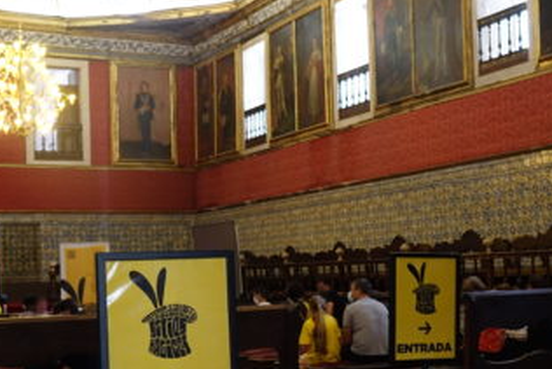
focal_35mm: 66
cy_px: 248
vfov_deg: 20.6
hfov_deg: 30.4
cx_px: 337
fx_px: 1012
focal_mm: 10.49
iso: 800
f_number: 2.8
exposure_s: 1/8
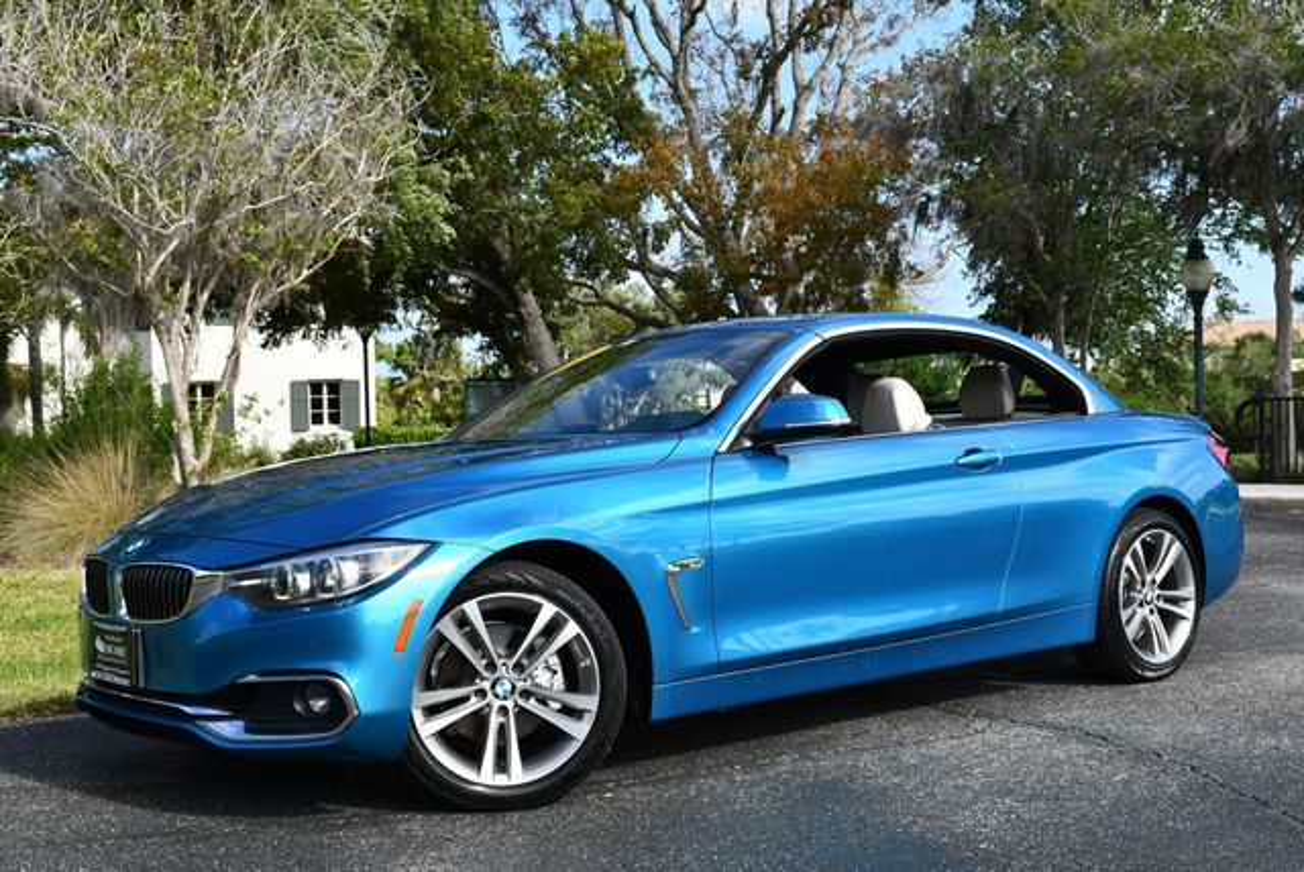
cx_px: 652
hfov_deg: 44.5
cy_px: 436
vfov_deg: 30.6
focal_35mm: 44
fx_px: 1595
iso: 140
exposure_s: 1/250
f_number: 8
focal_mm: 22
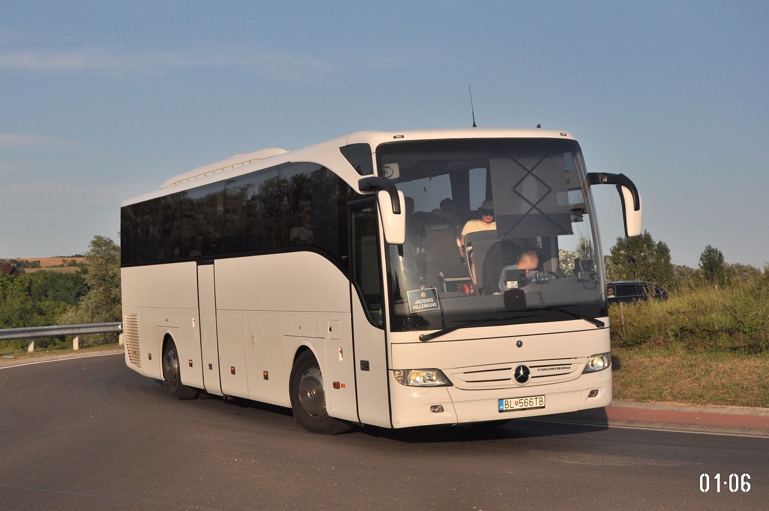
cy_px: 256
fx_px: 1280
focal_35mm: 60
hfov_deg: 33.4
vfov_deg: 22.6
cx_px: 384
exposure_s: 1/1600
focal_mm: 40
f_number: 7.1
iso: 400
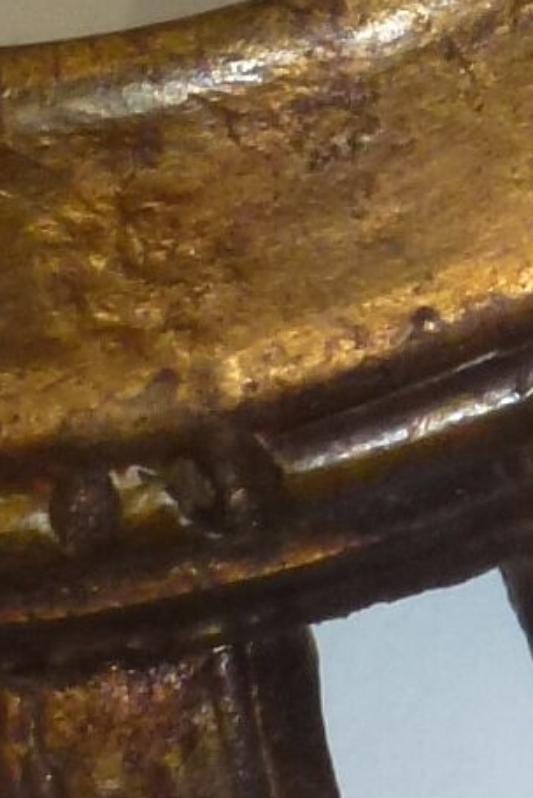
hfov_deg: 8.3
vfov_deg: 12.6
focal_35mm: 152
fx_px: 3370
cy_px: -523
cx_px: 1259
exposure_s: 1/60
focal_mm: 4.7
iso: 250
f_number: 6.3
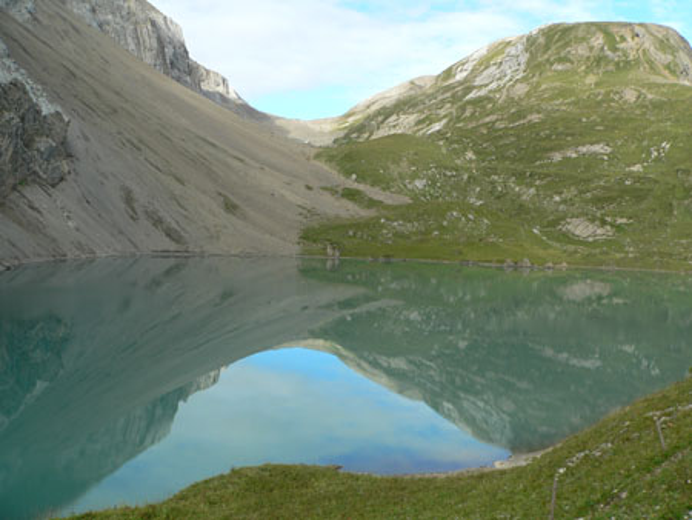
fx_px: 720
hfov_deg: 51.3
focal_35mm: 36
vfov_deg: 39.7
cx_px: 346
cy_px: 260
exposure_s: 1/200
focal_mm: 6
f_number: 4
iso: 80
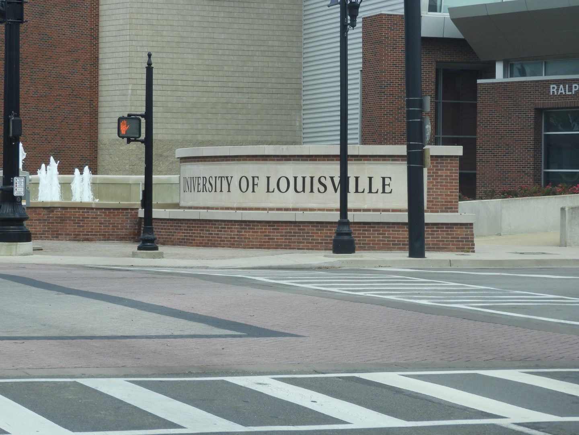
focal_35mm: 115
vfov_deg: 12.9
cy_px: 218
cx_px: 290
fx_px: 1924
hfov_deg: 17.1
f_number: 5
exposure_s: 1/250
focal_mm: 20.6
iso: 100
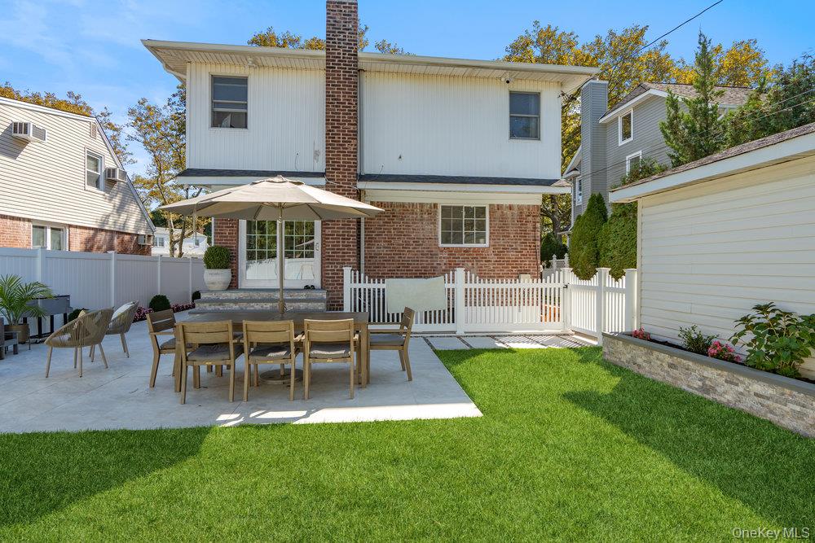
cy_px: 272
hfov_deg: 93.3
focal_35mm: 17
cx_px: 408
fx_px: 385
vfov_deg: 70.5
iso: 80
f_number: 6.3
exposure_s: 1/250
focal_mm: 17
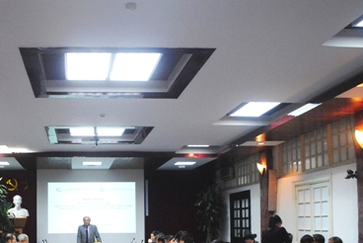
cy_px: 198
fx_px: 474
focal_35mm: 47
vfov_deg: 28.1
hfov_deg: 40.5
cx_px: 82
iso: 800
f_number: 4
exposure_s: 1/60
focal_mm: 18
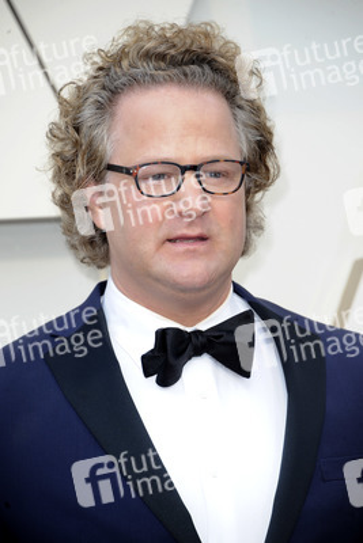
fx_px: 4533
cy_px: 272
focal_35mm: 300
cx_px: 182
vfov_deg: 6.9
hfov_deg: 4.6
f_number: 6.3
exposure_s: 1/250
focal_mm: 300
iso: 800
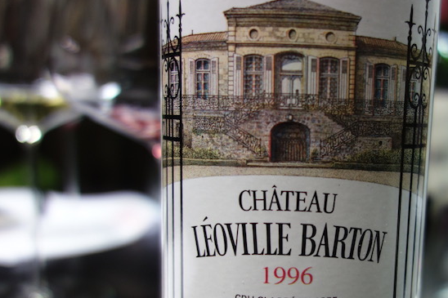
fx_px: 572
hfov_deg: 41.7
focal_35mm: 46
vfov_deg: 28.9
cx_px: 325
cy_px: 210
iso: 320
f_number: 1.8
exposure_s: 1/30
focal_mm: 10.4
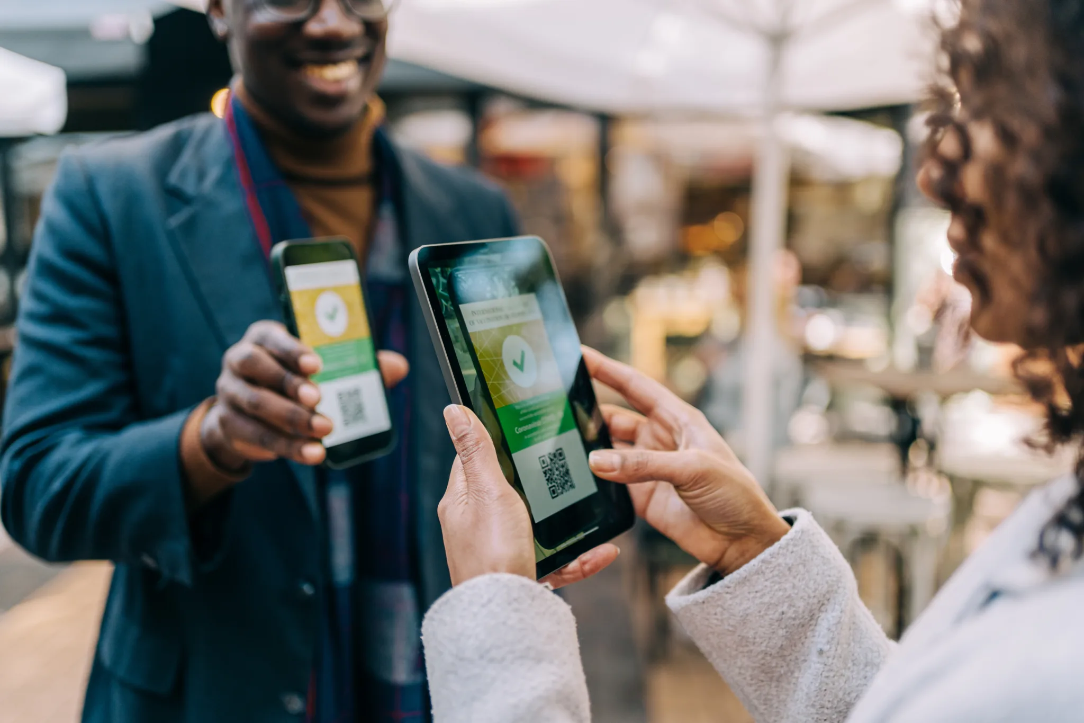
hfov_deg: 54.4
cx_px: 542
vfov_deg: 37.8
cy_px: 362
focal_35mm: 35
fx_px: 1054
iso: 250
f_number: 1.8
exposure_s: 1/400
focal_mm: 35
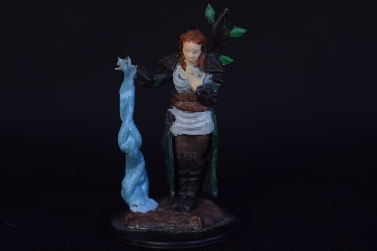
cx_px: 183
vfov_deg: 14.8
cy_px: 118
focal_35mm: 93
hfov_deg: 22.0
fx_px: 969
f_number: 5.6
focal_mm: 55
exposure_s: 1/30
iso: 400
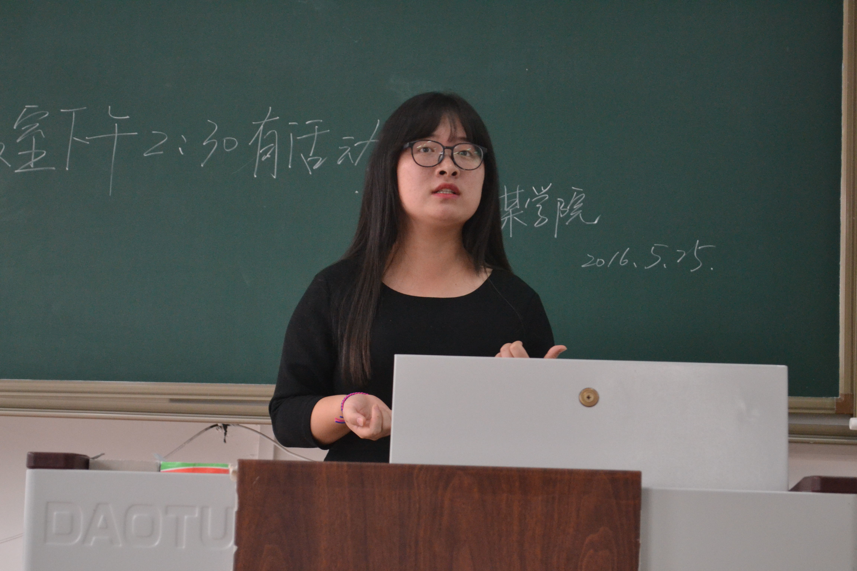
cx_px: 428
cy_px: 286
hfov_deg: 24.6
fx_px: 1964
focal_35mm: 82
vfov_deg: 16.6
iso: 2000
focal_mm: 55
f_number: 5.6
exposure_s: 1/60
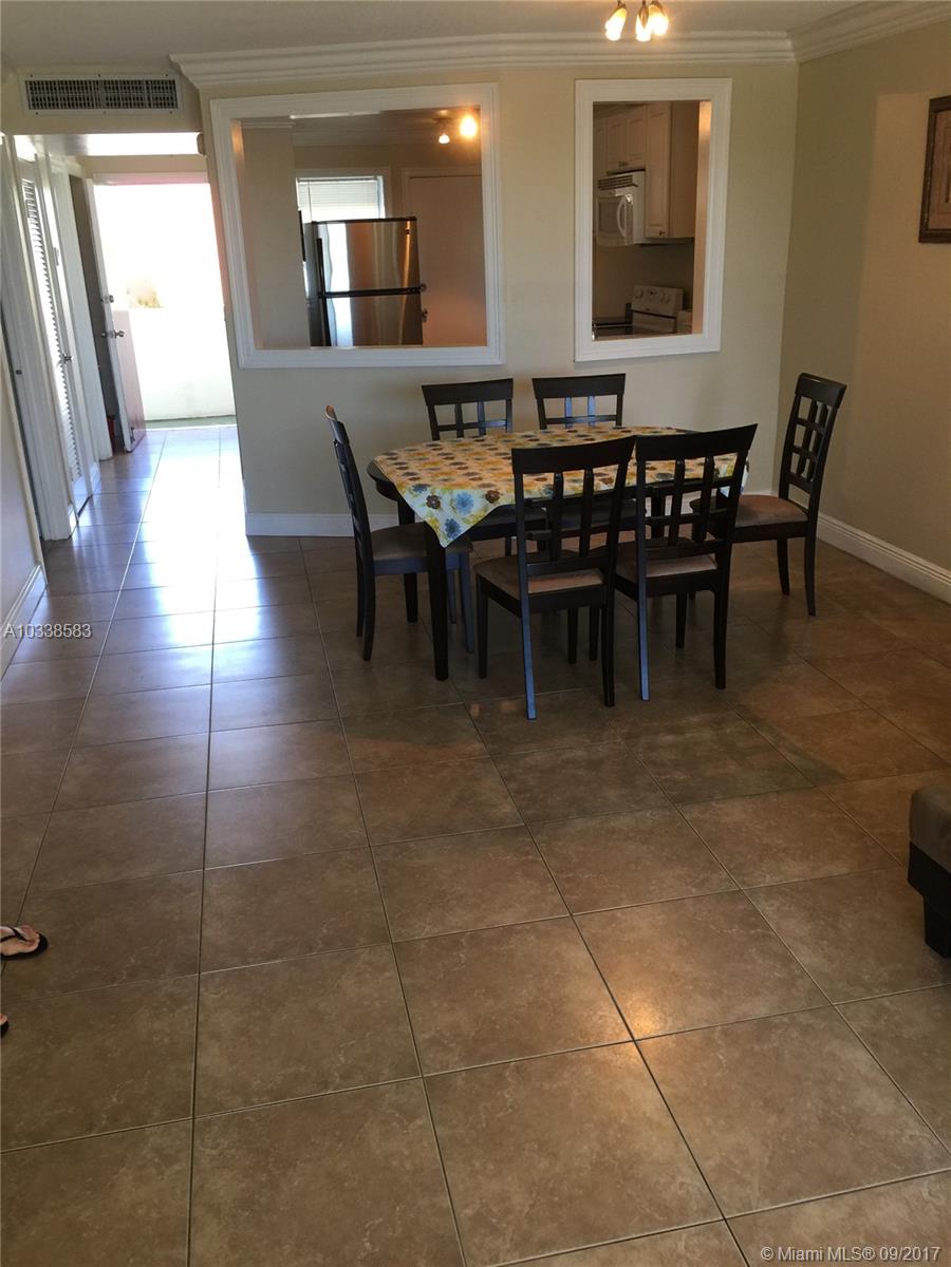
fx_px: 1062
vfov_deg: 61.7
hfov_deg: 48.2
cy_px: 634
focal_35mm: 29
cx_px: 476
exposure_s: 1/30
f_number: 2.2
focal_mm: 4.15
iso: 32
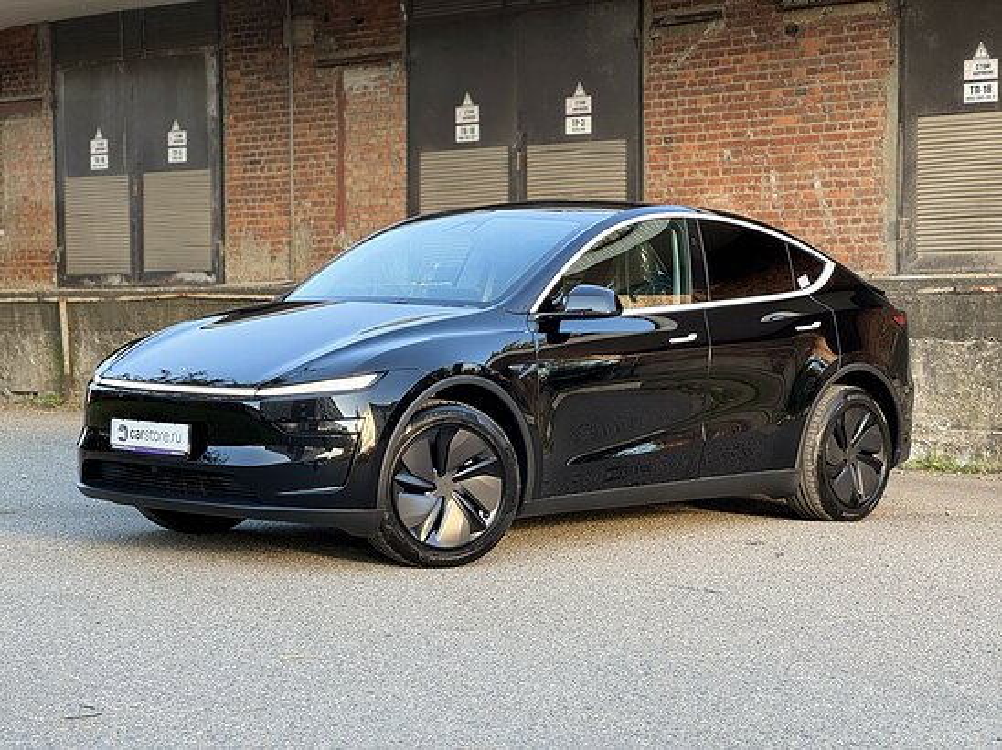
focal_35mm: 77
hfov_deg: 25.4
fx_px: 2227
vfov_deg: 19.1
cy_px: 375
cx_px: 501
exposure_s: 1/99
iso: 50
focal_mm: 9
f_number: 2.8
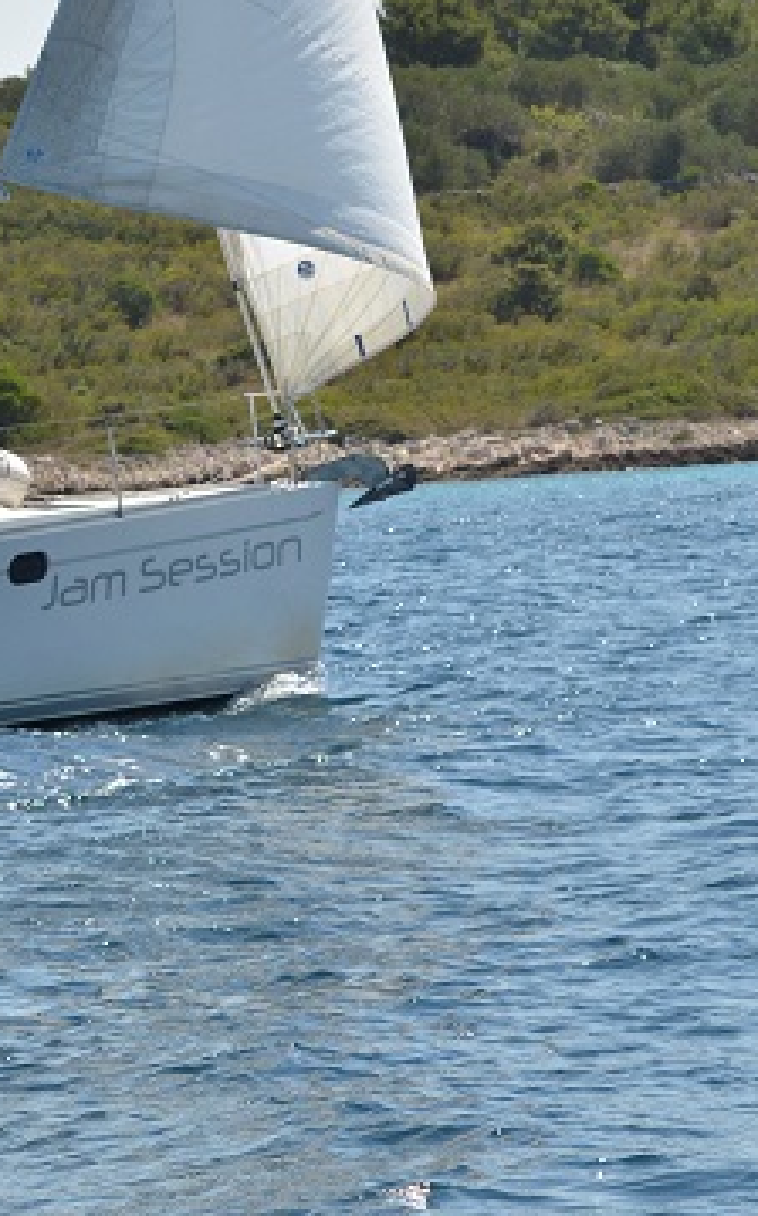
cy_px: 334
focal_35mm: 202
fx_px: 6685
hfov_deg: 6.5
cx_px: 135
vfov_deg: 10.4
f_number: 6.3
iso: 640
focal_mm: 70
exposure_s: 1/2500
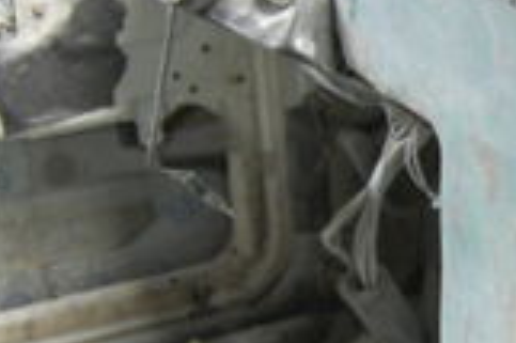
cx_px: 647
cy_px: 183
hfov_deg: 18.0
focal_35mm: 107
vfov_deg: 12.8
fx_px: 1532
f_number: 3.5
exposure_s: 1/15
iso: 800
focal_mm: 18
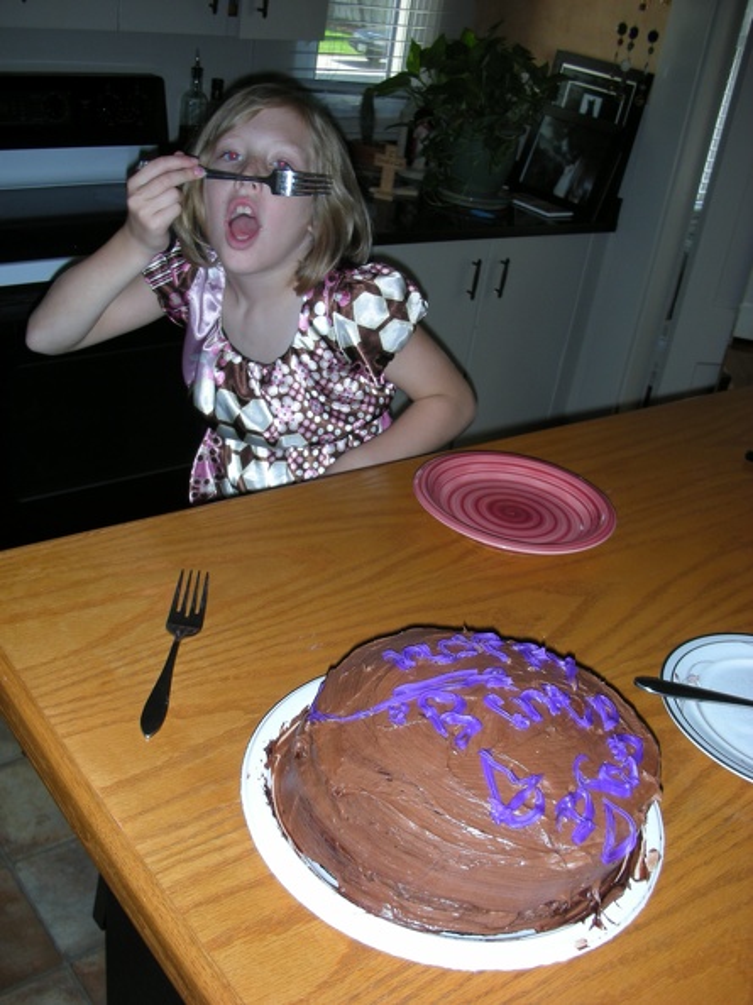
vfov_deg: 52.6
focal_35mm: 35
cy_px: 502
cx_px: 376
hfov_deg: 40.7
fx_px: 1016
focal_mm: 5.8
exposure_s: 1/60
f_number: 2.8
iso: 50
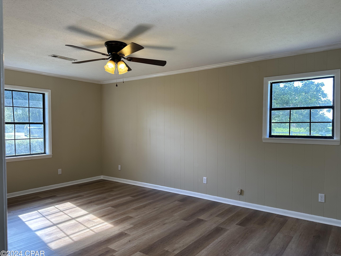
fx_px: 246
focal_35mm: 25
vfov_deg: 54.9
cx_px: 177
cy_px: 133
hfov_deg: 69.4
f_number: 1.78
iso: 100
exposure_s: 1/148
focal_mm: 6.86
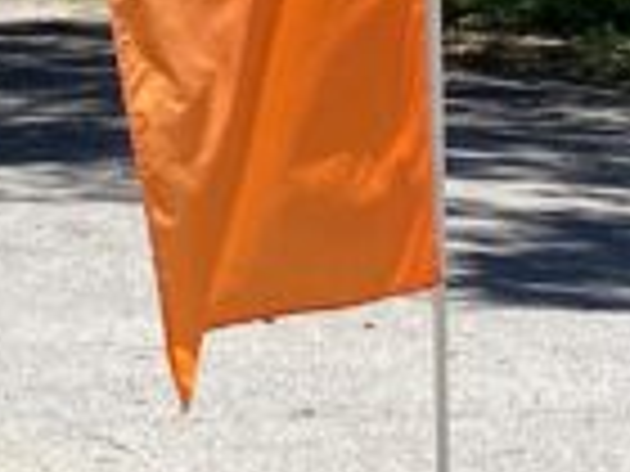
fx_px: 3458
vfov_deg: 7.8
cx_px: 72
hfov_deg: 10.4
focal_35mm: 190
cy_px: -31
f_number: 1.8
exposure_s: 1/1656
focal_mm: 4.25
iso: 32
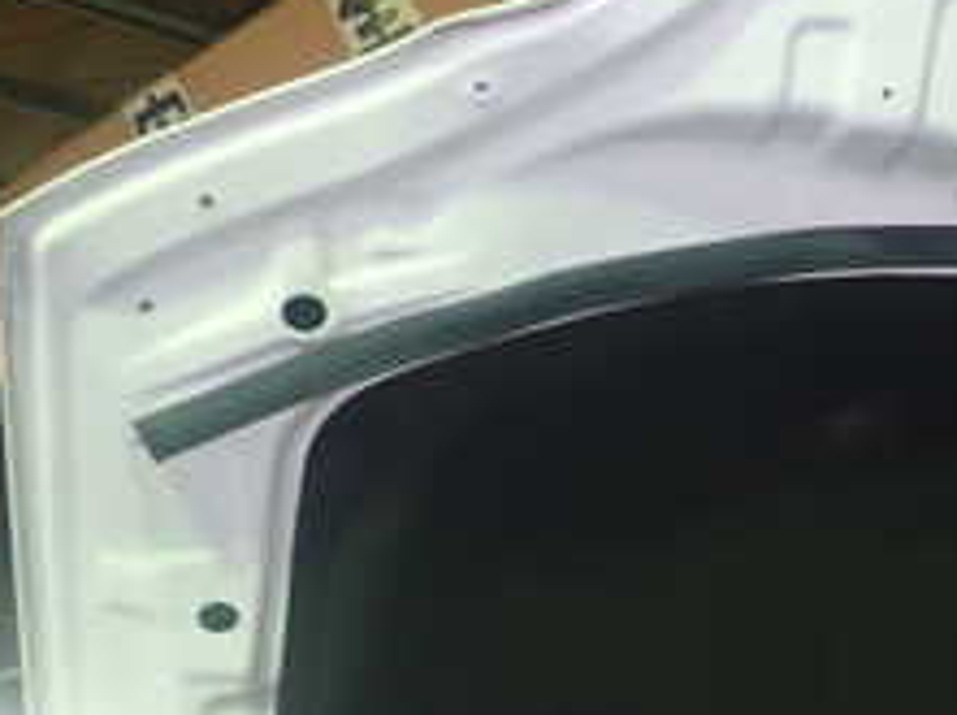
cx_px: 970
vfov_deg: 21.2
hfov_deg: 26.9
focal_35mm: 68
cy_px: 602
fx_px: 1877
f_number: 2
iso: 250
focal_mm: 4.5
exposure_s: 1/30
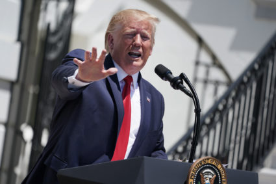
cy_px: 92
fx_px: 3065
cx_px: 138
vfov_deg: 3.4
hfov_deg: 5.2
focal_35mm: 400
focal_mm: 400
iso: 100
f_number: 5.6
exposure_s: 1/640
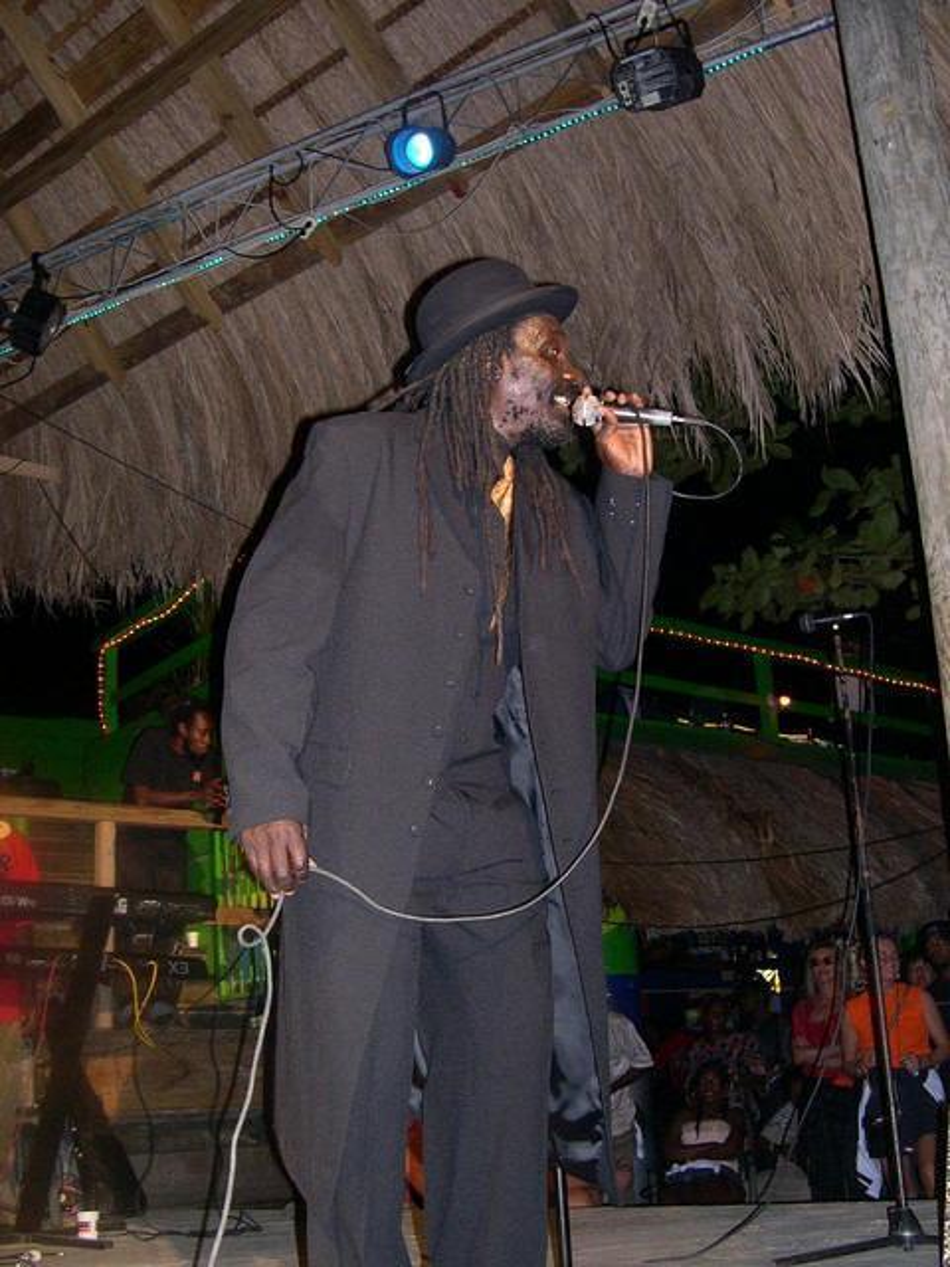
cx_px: 475
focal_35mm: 38
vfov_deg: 49.0
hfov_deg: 37.7
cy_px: 634
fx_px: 1390
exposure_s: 1/60
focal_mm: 8
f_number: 2.8
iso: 400
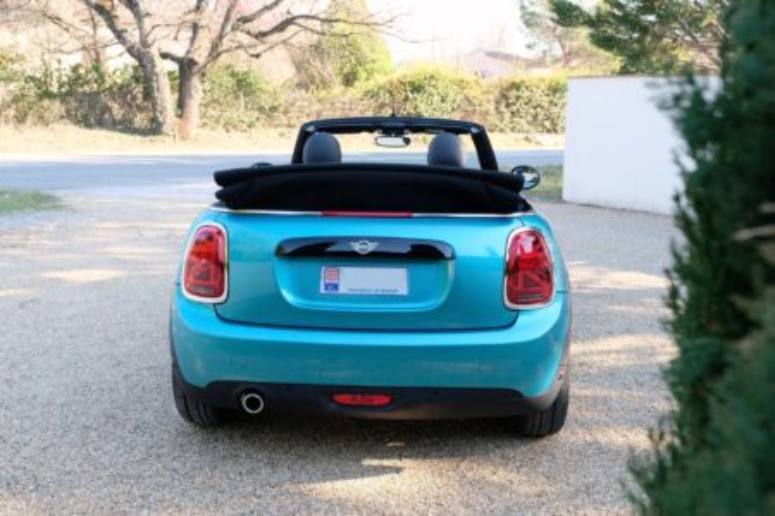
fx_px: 646
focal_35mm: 30
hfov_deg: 61.9
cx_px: 388
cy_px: 258
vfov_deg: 43.6
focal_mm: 20
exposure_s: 1/85
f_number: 5.6
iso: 400
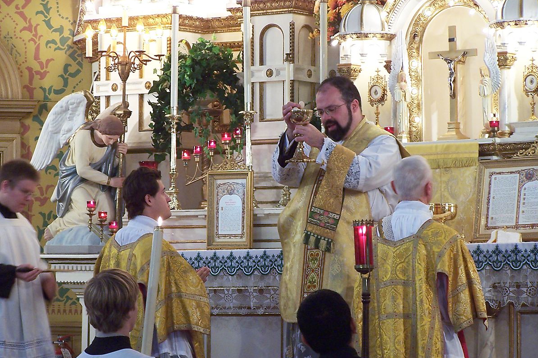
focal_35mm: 177
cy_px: 189
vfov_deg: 7.8
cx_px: 270
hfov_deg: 11.6
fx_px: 2644
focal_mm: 28
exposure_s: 1/10
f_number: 3.2
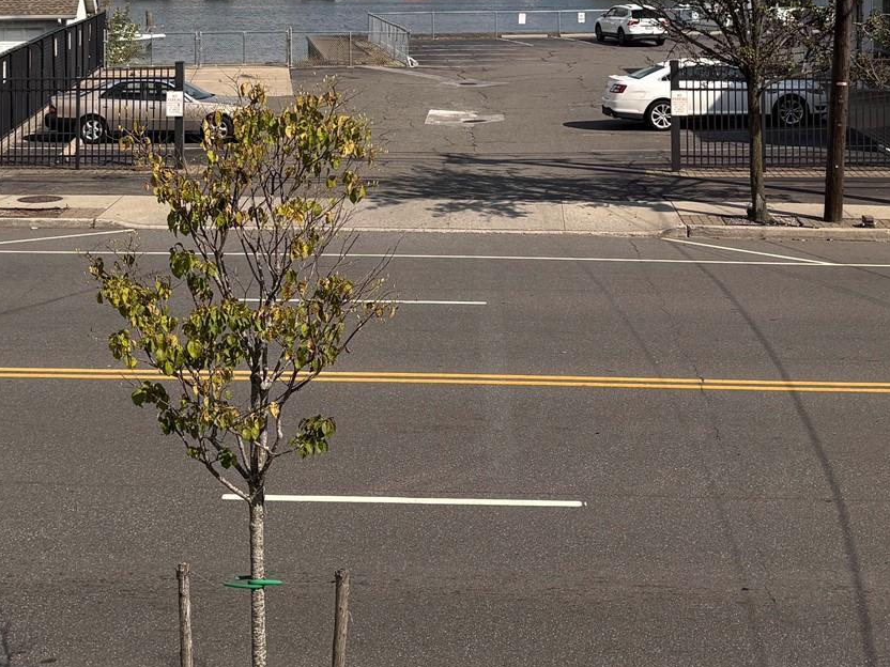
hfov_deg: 30.3
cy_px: -45
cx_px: 440
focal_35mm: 64
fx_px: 1645
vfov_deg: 21.8
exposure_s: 1/3125
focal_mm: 5.96
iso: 50
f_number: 1.6
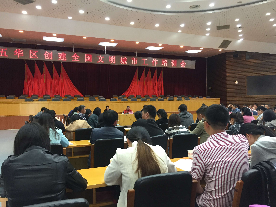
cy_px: 104
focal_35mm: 29
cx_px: 138
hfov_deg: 61.7
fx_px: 231
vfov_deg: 48.2
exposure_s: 1/33
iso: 200
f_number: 2.2
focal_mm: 4.15
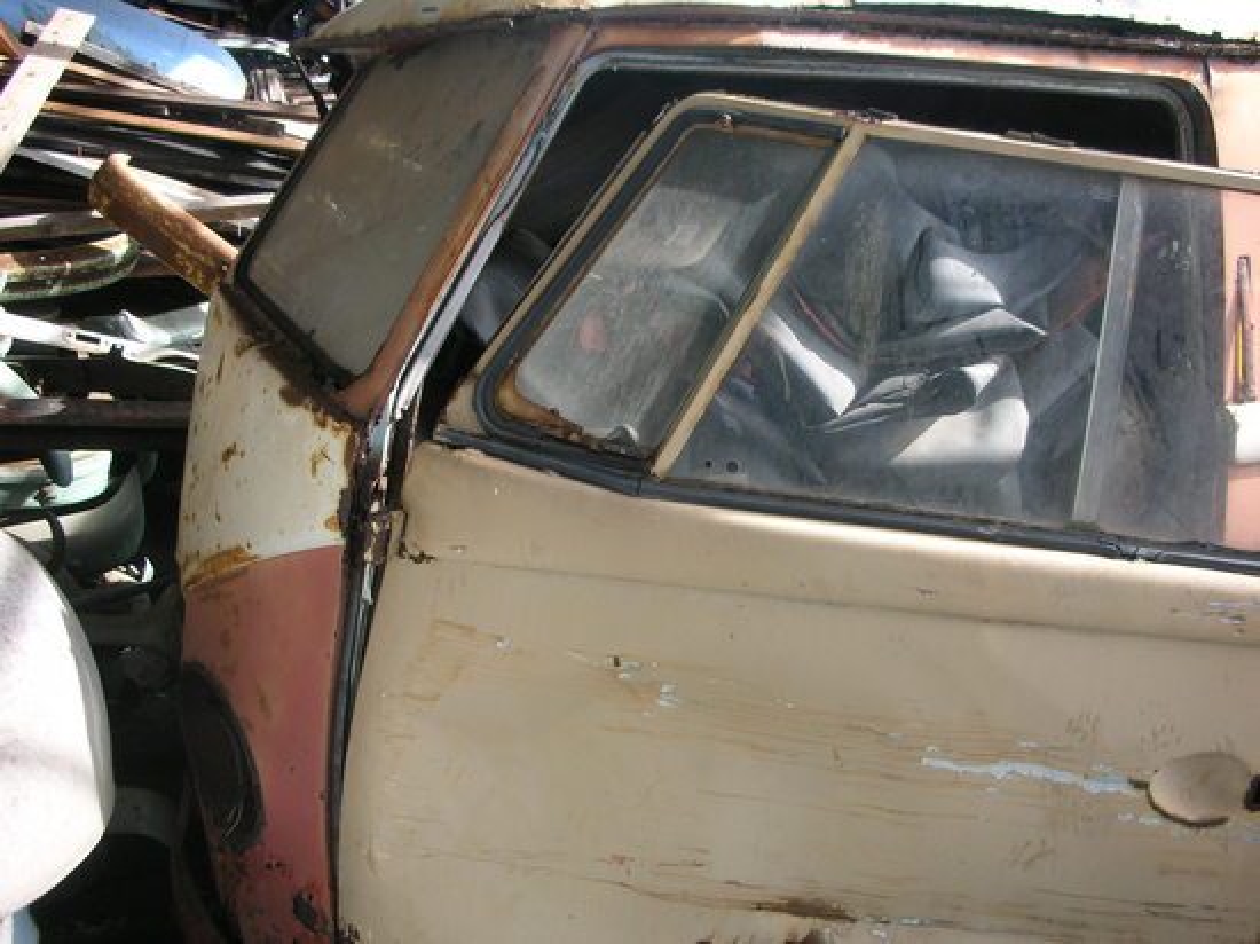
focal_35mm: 35
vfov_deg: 40.7
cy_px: 472
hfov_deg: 52.6
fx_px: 1273
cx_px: 630
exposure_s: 1/94.2
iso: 50
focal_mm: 5.8
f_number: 3
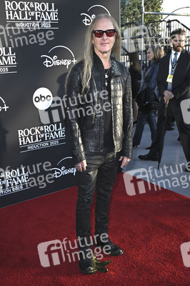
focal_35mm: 38
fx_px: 301
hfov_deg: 35.0
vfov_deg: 50.7
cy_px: 143
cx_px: 95
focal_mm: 38
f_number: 7.1
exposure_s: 1/320
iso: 320
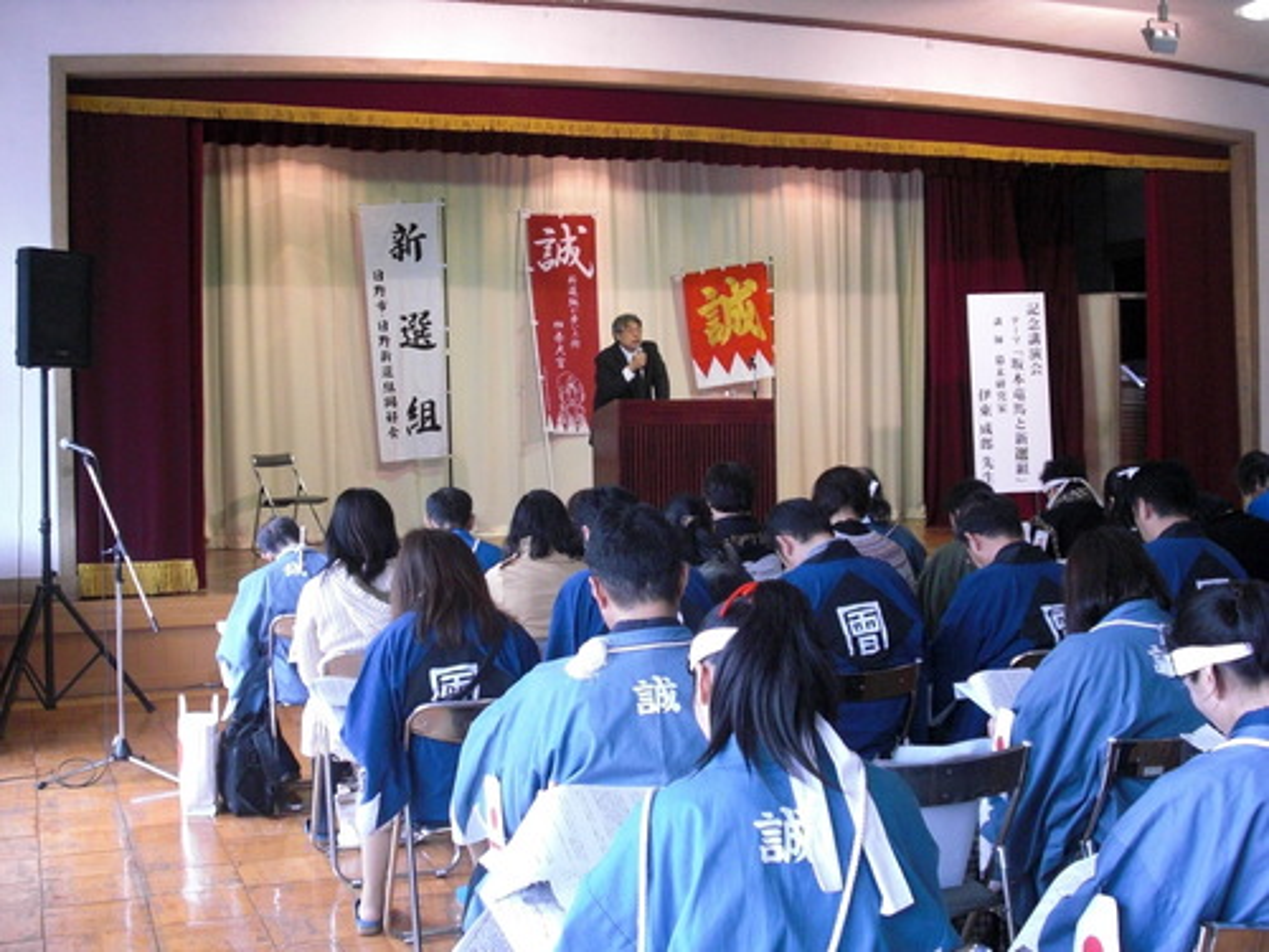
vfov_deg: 33.6
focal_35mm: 43
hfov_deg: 43.9
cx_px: 634
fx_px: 1576
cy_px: 476
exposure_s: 1/80
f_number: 3.1
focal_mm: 7.6
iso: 400
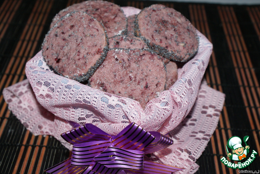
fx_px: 380
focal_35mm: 52
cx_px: 130
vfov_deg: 25.8
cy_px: 87
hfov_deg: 37.8
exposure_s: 1/60
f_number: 6.3
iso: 400
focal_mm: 35
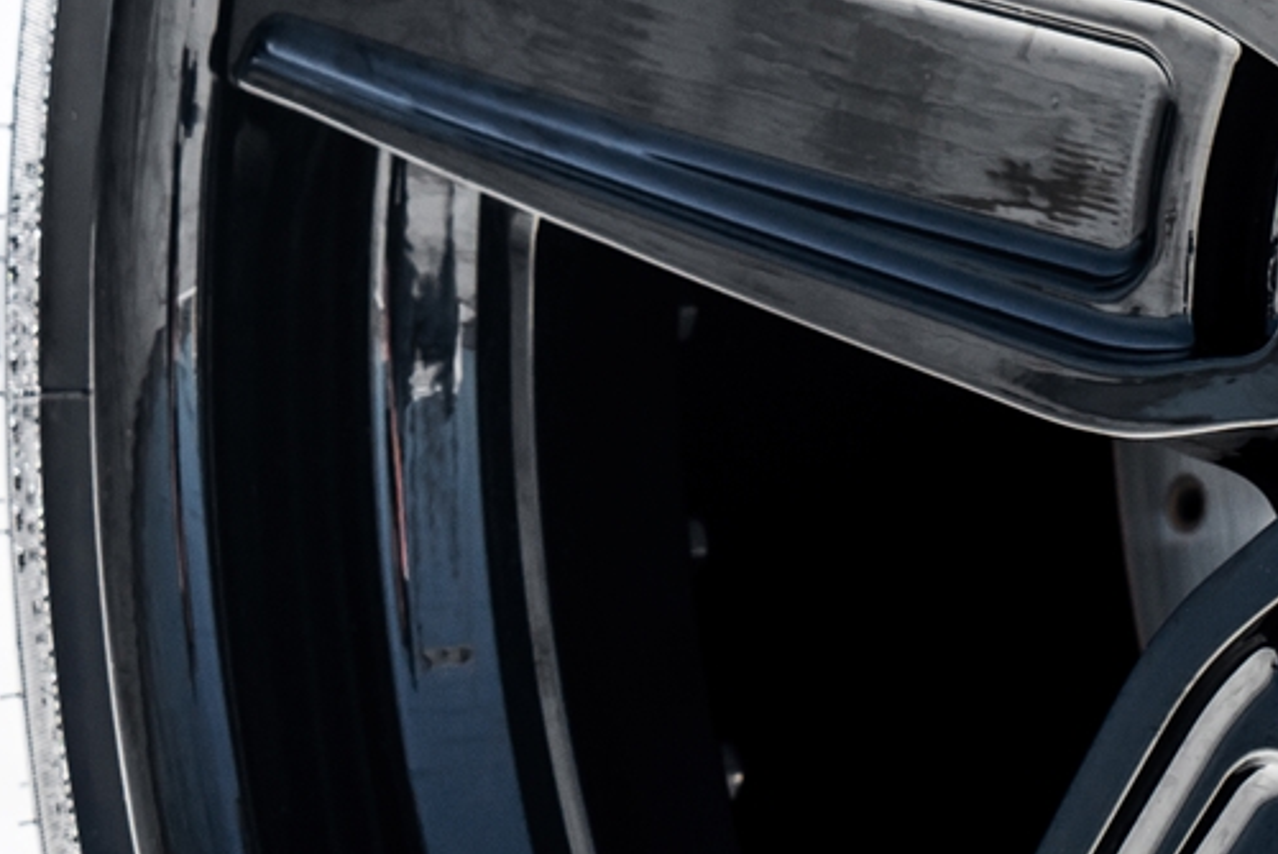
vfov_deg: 5.2
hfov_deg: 7.6
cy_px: 75
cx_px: 2211
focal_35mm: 265
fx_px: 9413
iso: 250
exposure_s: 1/125
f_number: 6.3
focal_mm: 69
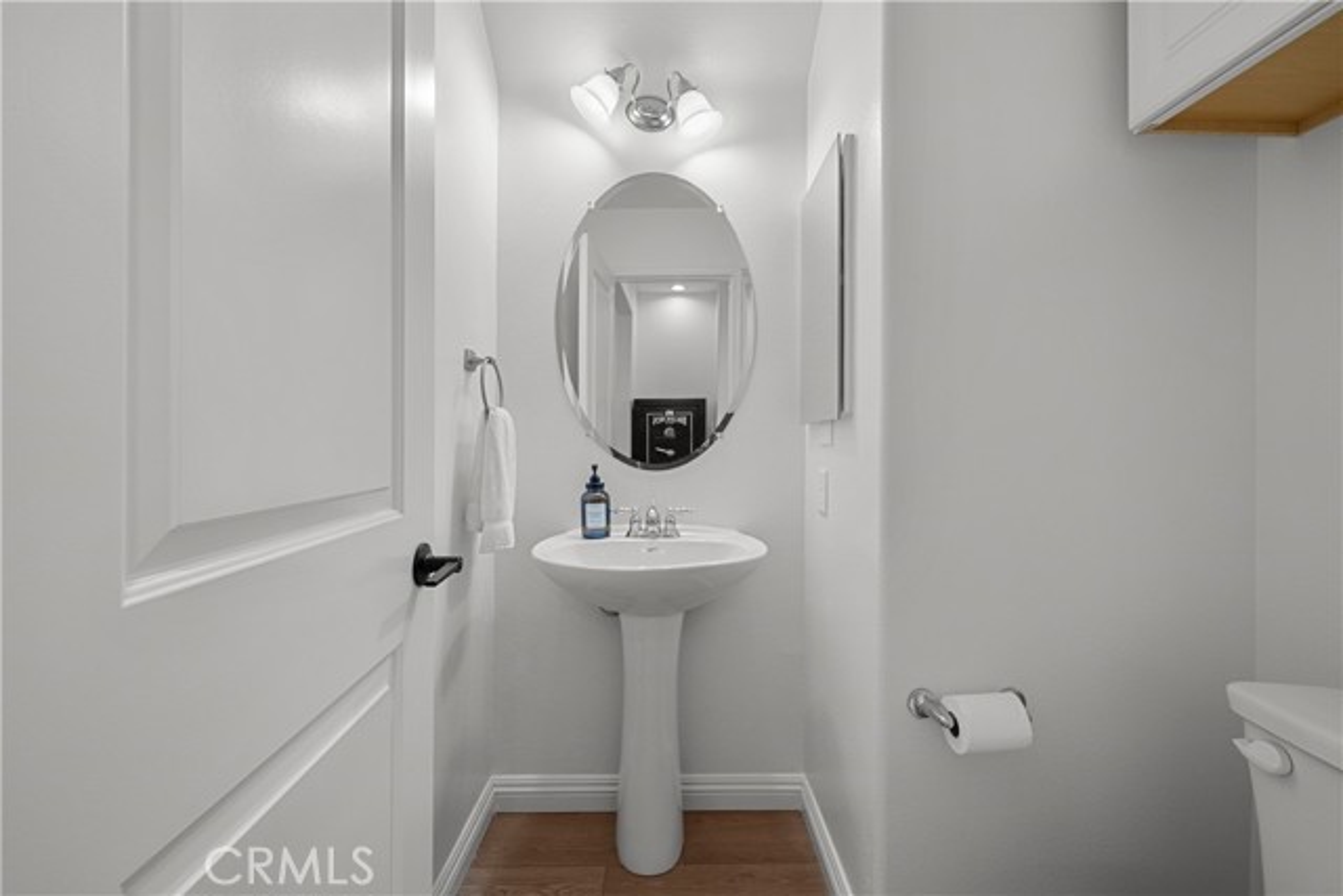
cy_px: 448
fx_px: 560
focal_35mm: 15
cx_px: 672
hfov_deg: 100.4
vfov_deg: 77.4
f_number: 9
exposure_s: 1/20
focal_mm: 15
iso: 640
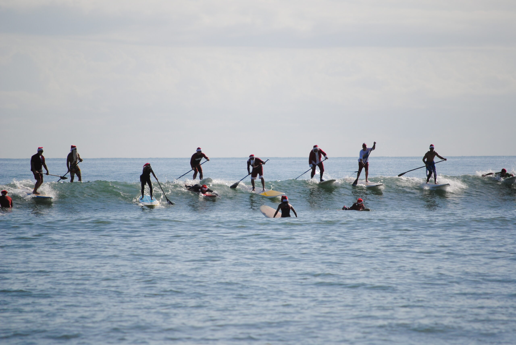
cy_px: 172
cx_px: 258
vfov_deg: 5.1
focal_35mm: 270
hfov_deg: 7.6
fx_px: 3875
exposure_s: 1/2000
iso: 200
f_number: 5.6
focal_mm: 180
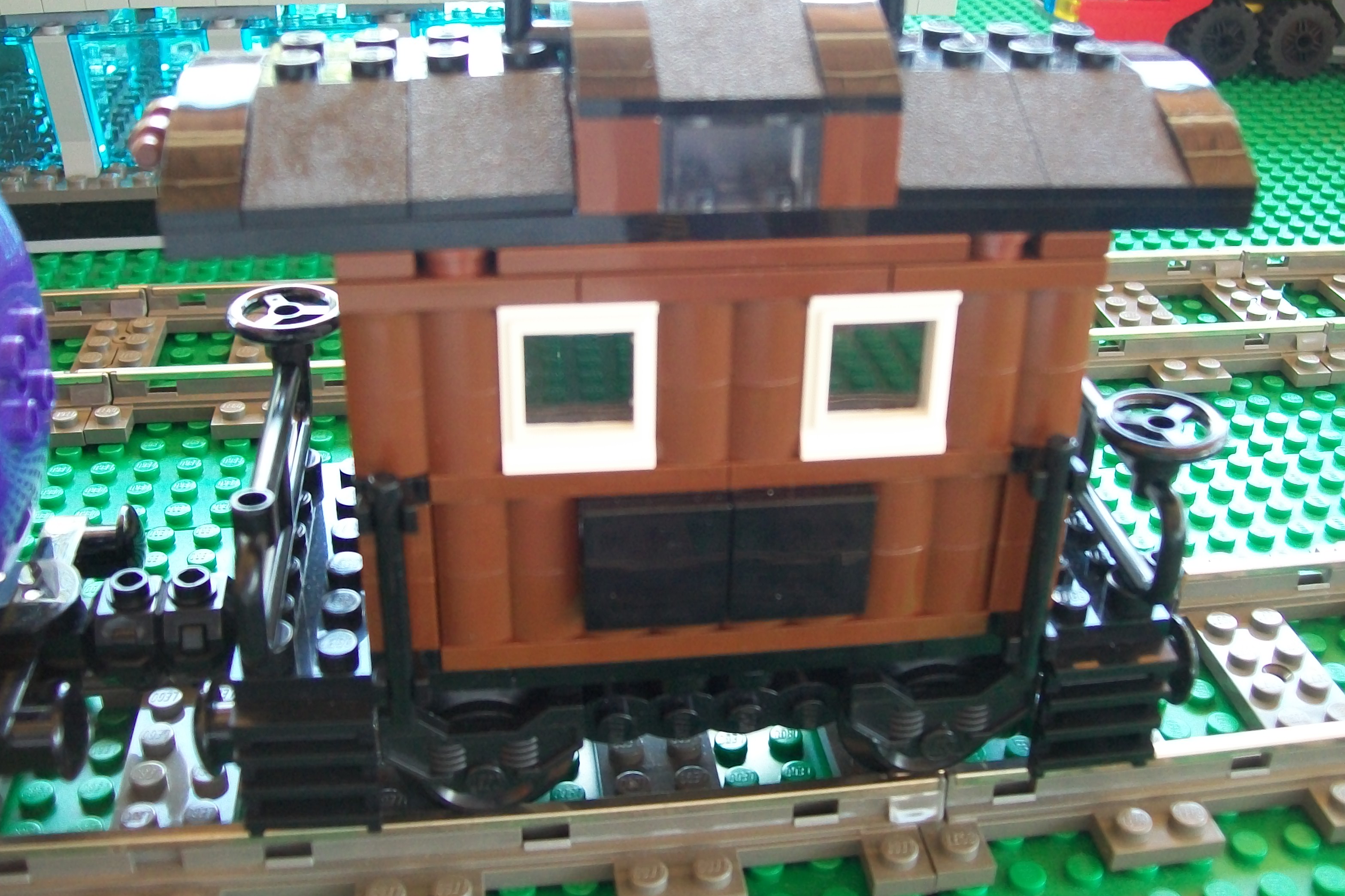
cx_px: 687
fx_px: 1457
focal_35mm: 39
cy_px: 398
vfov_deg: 34.2
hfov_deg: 49.6
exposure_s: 1/60
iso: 144
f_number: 2.7
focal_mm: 6
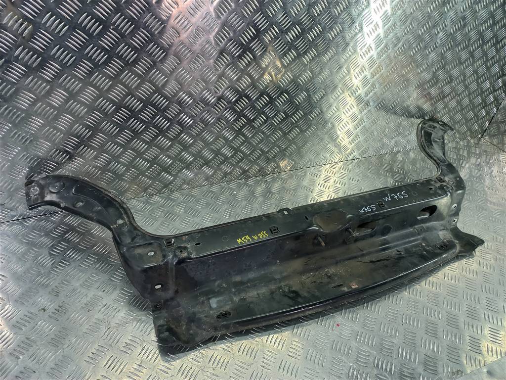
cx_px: 253
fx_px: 365
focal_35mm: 25
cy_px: 190
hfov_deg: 69.4
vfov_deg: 54.9
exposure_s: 1/50
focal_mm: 4.6
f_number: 1.8
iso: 50
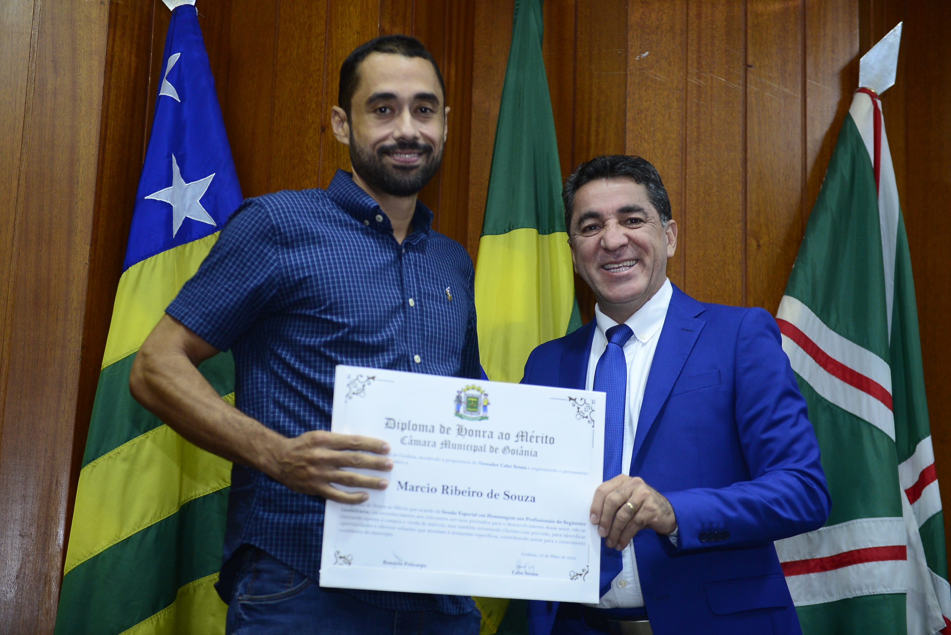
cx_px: 476
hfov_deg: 32.4
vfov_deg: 21.9
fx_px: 1638
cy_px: 318
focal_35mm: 62
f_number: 4
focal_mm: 62
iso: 1600
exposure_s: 1/125
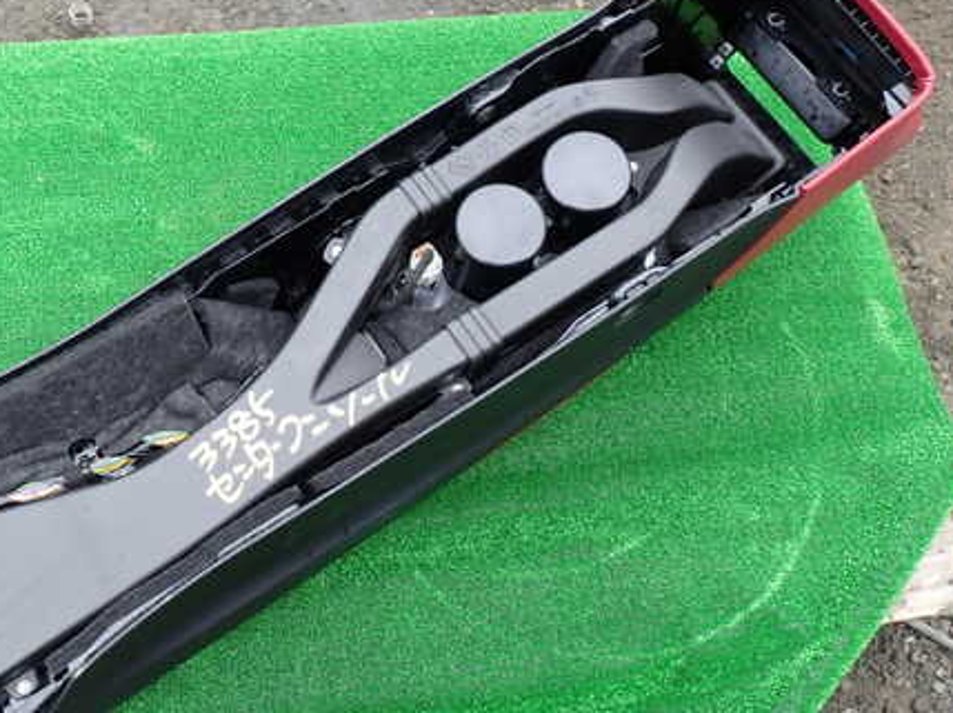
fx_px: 963
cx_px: 335
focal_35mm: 35
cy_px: 360
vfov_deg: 40.6
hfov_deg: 51.9
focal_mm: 4.5
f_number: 2.8
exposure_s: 1/125
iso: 100
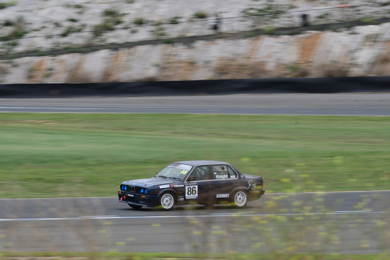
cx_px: 195
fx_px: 4226
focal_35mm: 390
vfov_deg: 3.5
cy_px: 130
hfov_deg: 5.3
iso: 200
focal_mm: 260
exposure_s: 1/100
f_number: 13
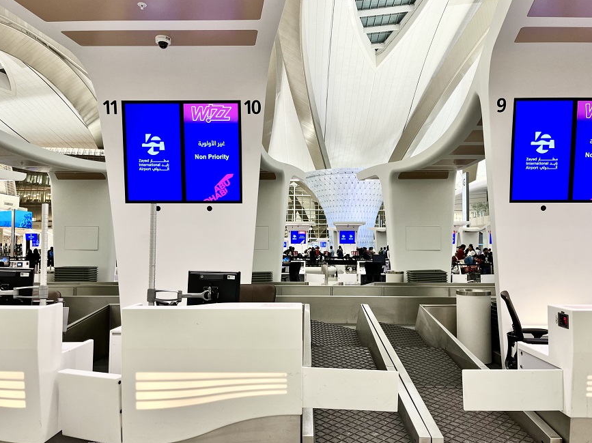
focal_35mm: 27
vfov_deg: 51.3
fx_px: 461
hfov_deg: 65.4
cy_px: 227
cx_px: 302
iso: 64
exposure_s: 1/60
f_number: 1.6
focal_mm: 5.1
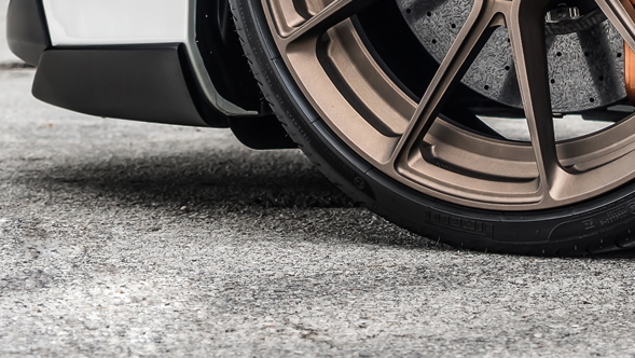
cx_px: 453
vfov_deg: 6.8
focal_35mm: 174
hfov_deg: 12.3
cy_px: -266
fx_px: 2931
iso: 100
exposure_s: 1/160
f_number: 5
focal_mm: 51
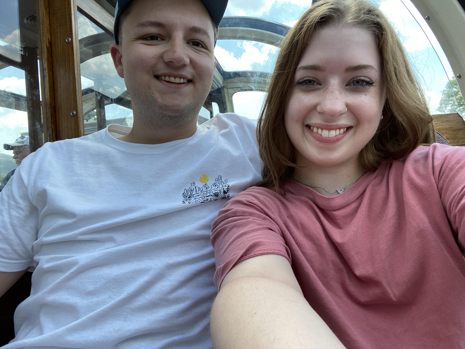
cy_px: 174
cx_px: 232
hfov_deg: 73.9
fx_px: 309
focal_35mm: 23
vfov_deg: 58.9
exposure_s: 1/122
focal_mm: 2.71
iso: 32
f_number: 2.2
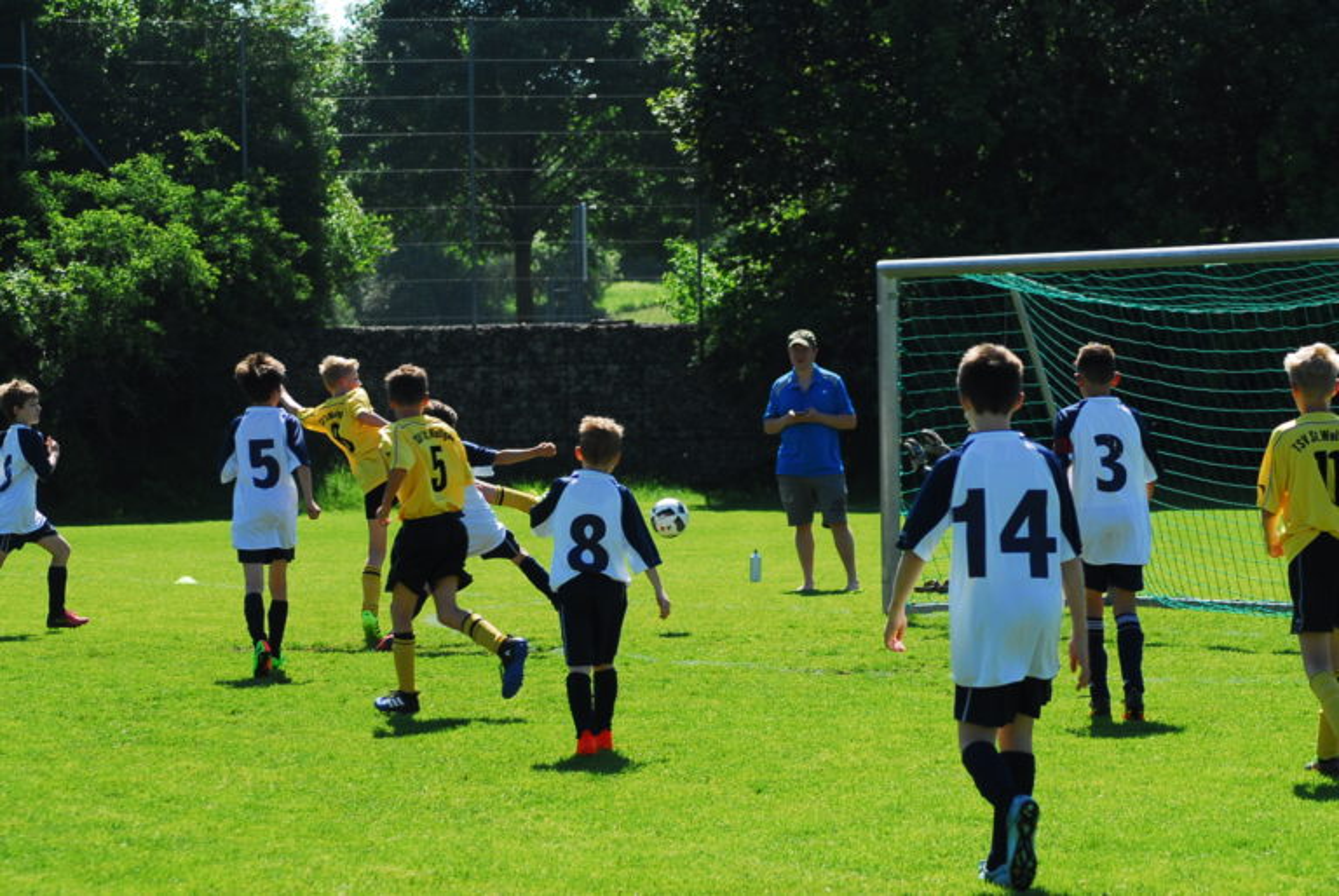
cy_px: 448
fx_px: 5139
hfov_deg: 14.8
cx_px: 670
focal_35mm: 138
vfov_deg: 10.0
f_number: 5.6
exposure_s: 1/500
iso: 200
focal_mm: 92
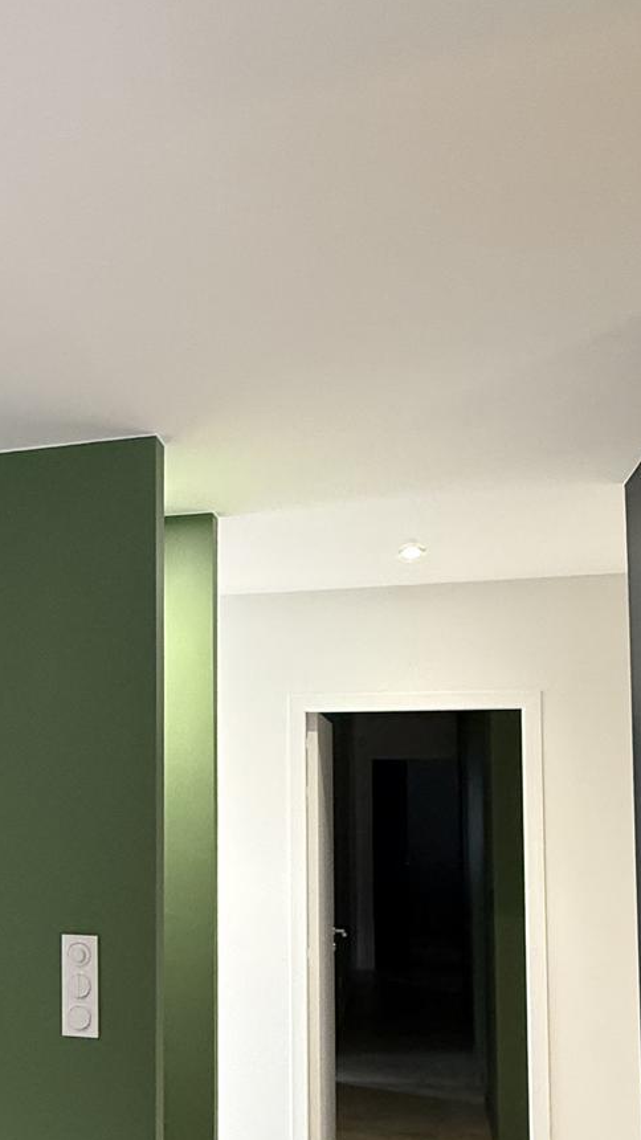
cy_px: 734
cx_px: 81
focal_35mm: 34
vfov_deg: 57.1
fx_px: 1028
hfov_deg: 33.1
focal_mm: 2.22
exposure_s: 1/50
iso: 400
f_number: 2.2
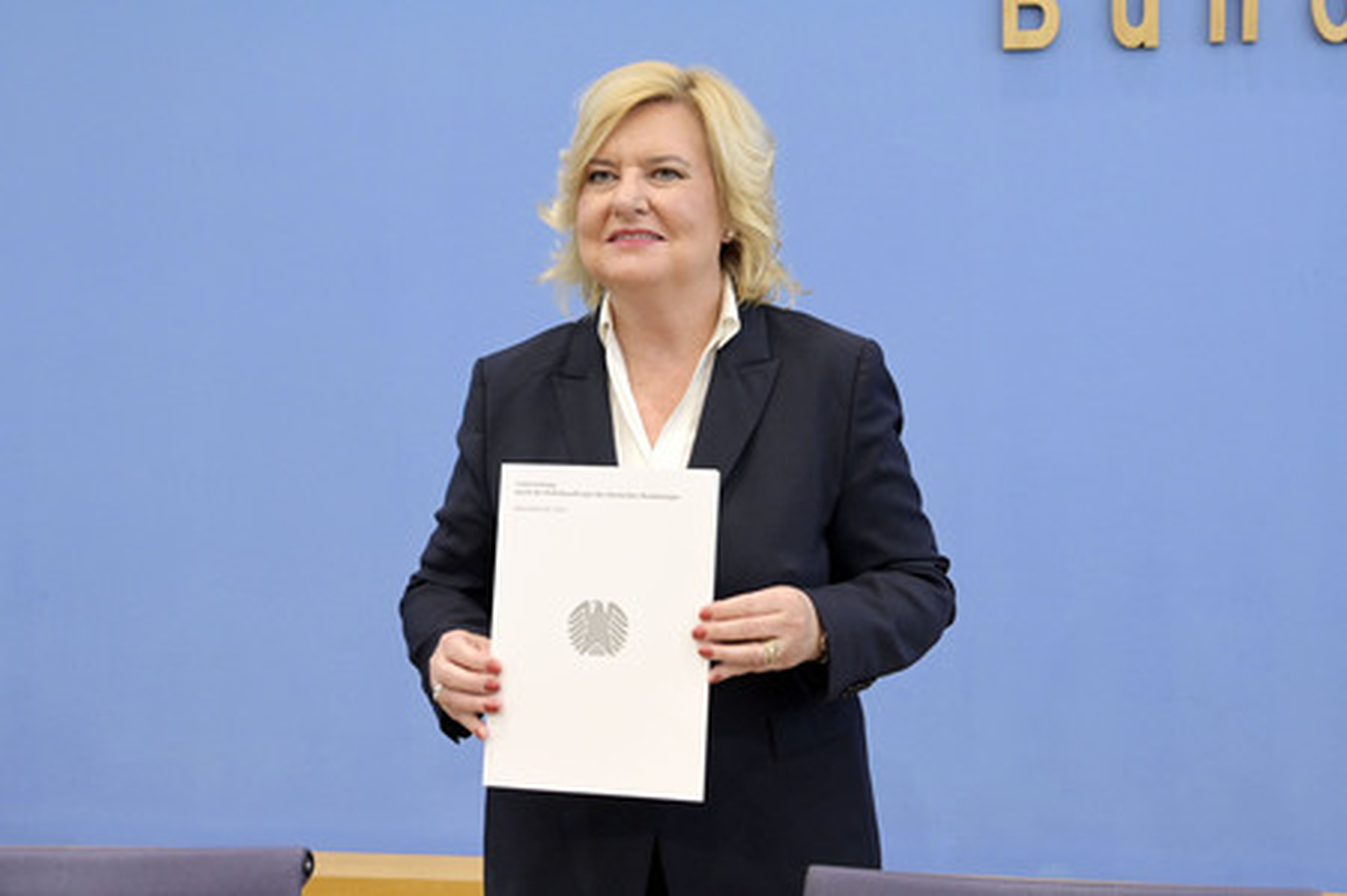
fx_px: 1496
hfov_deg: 48.5
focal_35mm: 40
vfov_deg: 33.4
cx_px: 674
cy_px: 448
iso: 4000
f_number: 5
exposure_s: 1/640
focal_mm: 40
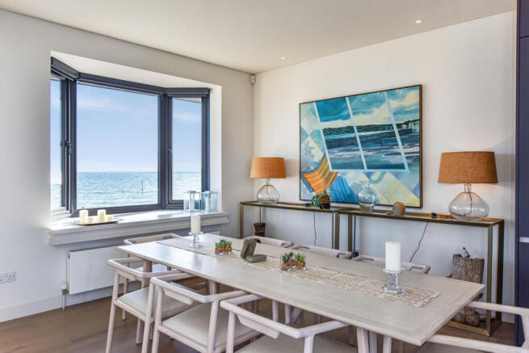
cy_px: 176
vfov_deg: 53.2
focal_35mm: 24
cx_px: 264
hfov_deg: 73.7
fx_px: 353
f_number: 9
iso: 320
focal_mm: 24
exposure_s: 1/200
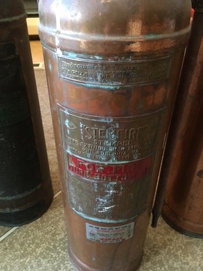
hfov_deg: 48.2
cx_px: 102
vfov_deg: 61.7
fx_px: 227
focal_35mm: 29
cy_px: 136
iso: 250
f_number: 2.2
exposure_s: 1/15
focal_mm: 4.15
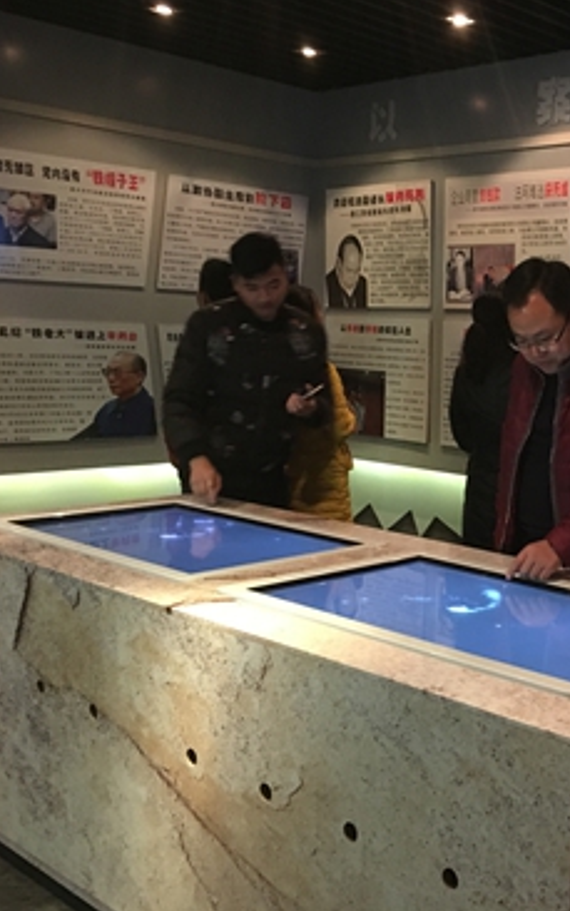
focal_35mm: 42
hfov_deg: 28.5
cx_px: 580
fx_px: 1043
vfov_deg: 47.2
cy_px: 457
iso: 400
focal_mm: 4.15
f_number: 2.2
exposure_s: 1/17
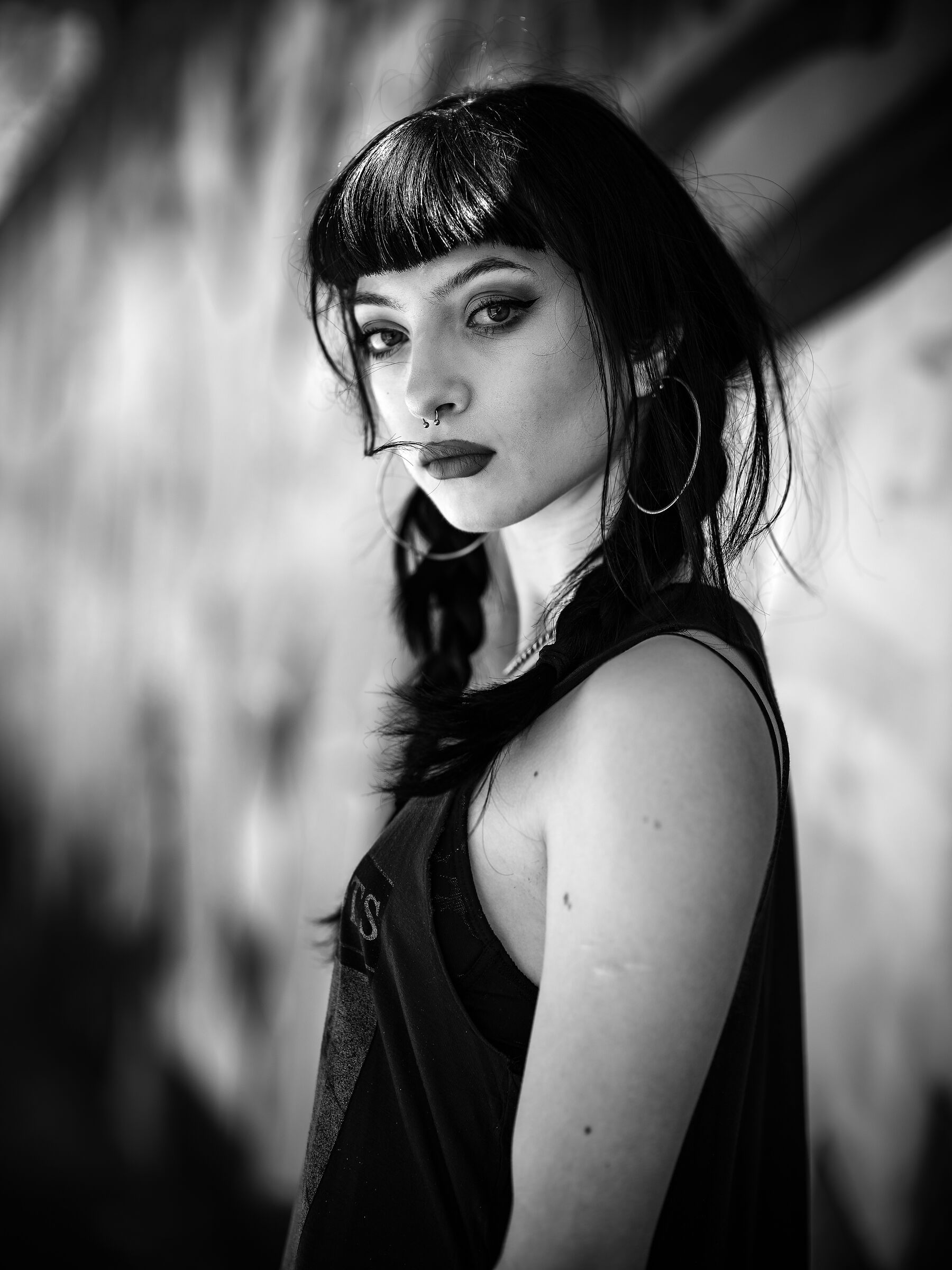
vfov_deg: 29.0
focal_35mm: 67
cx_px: 476
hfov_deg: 21.9
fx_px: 2457
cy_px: 635
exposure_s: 1/800
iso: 100
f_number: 2
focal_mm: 85
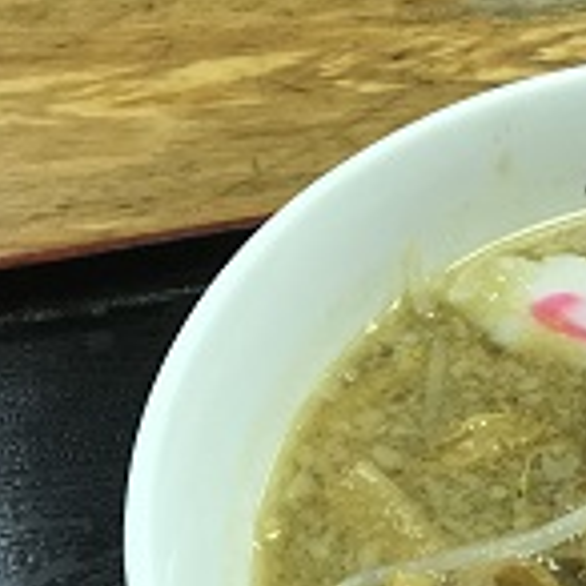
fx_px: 1456
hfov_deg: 21.0
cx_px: 730
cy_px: 520
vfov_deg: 22.3
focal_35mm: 76
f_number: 1.8
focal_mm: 3.99
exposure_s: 1/20
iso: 32
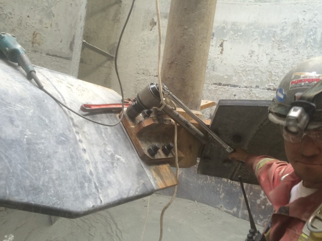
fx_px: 270
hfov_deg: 61.7
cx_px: 161
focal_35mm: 29
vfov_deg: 48.2
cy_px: 120
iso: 32
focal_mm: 4.15
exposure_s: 1/30
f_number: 2.2
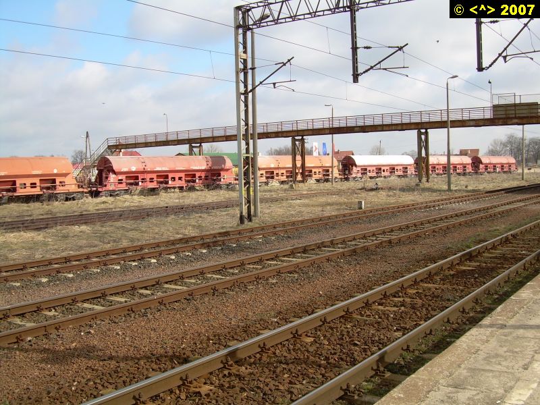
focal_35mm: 38
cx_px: 270
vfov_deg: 37.7
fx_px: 593
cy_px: 202
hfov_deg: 49.0
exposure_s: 1/297
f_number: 4.6
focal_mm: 6.3
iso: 50
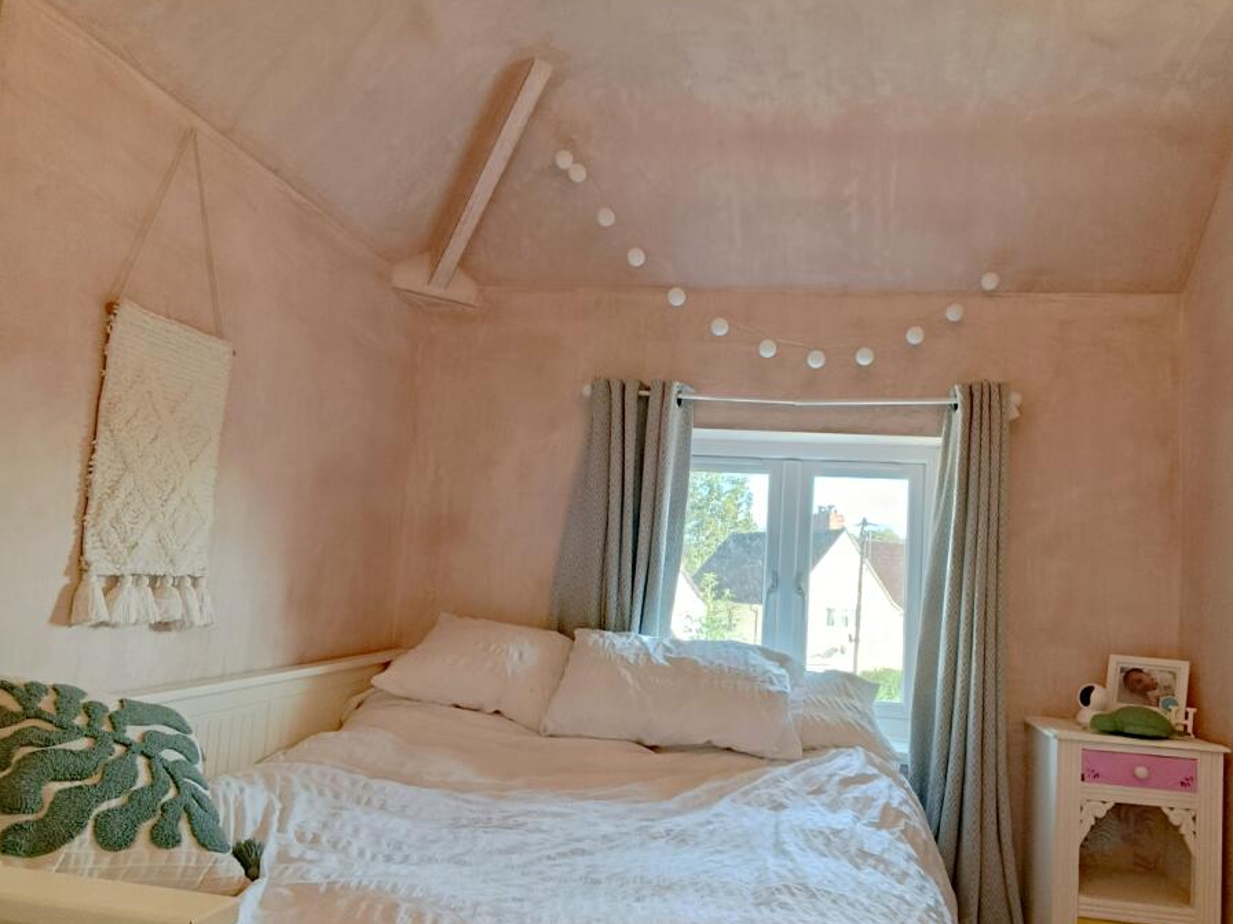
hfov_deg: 71.3
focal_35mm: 24
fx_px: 855
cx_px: 694
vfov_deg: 56.7
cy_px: 512
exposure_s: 1/33.3
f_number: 2.2
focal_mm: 2.23
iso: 134
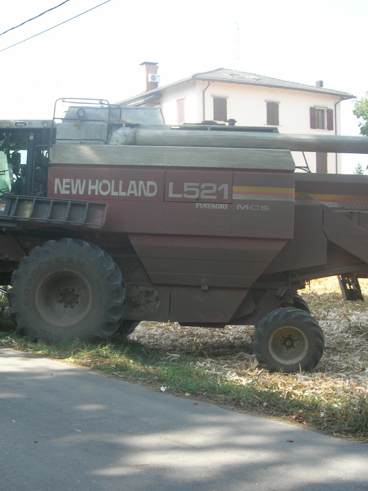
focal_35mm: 51
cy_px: 245
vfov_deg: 37.5
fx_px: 723
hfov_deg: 28.4
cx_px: 135
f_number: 4.8
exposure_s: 1/126
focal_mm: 7.8
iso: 64
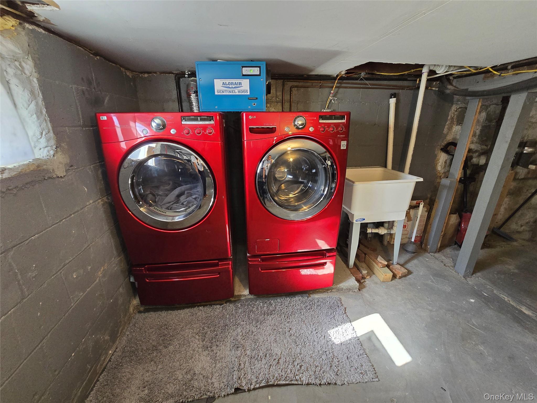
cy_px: 202
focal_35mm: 13
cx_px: 268
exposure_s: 1/60
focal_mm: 2.2
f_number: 2.2
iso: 400
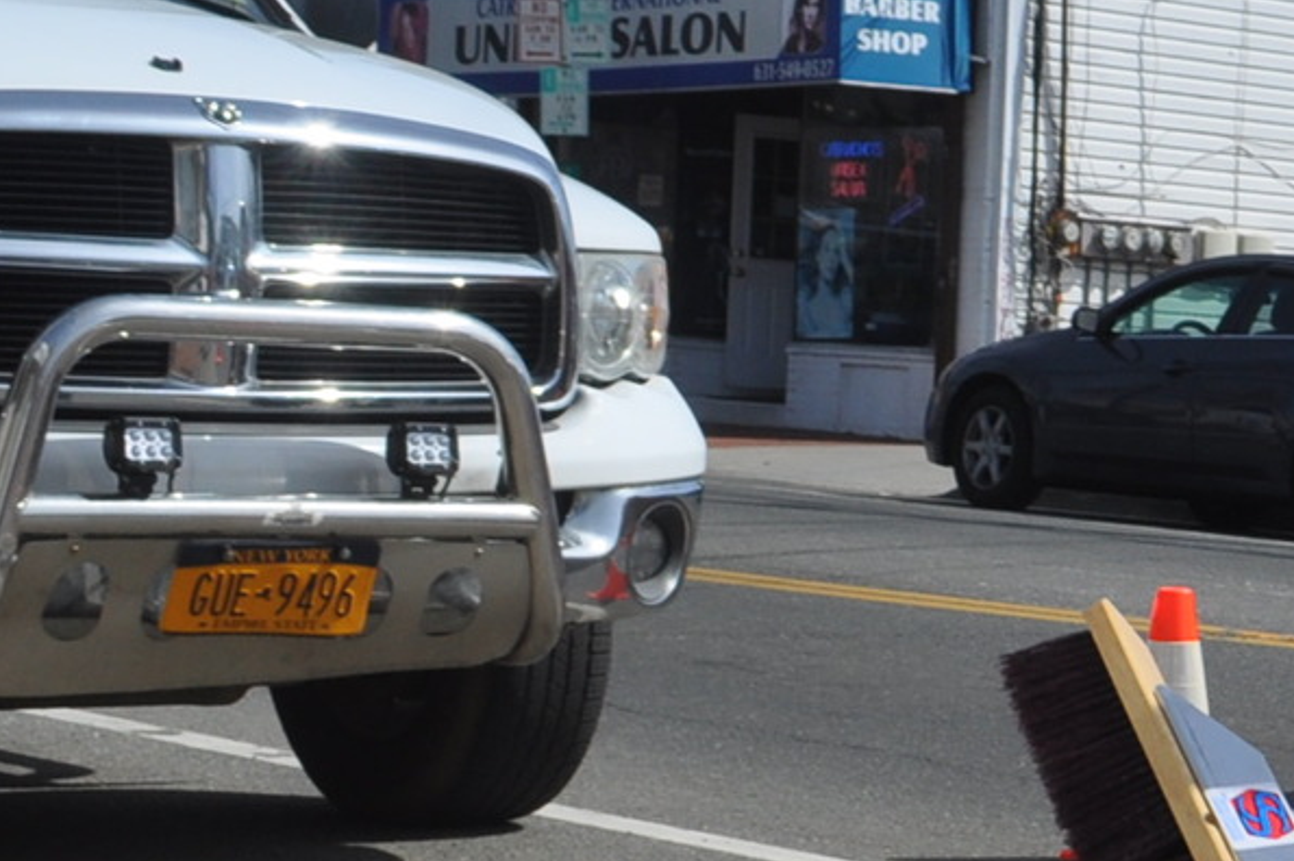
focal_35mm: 126
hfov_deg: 14.3
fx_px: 4526
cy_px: 754
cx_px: 2362
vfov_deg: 10.8
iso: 200
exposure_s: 1/500
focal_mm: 20
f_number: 11
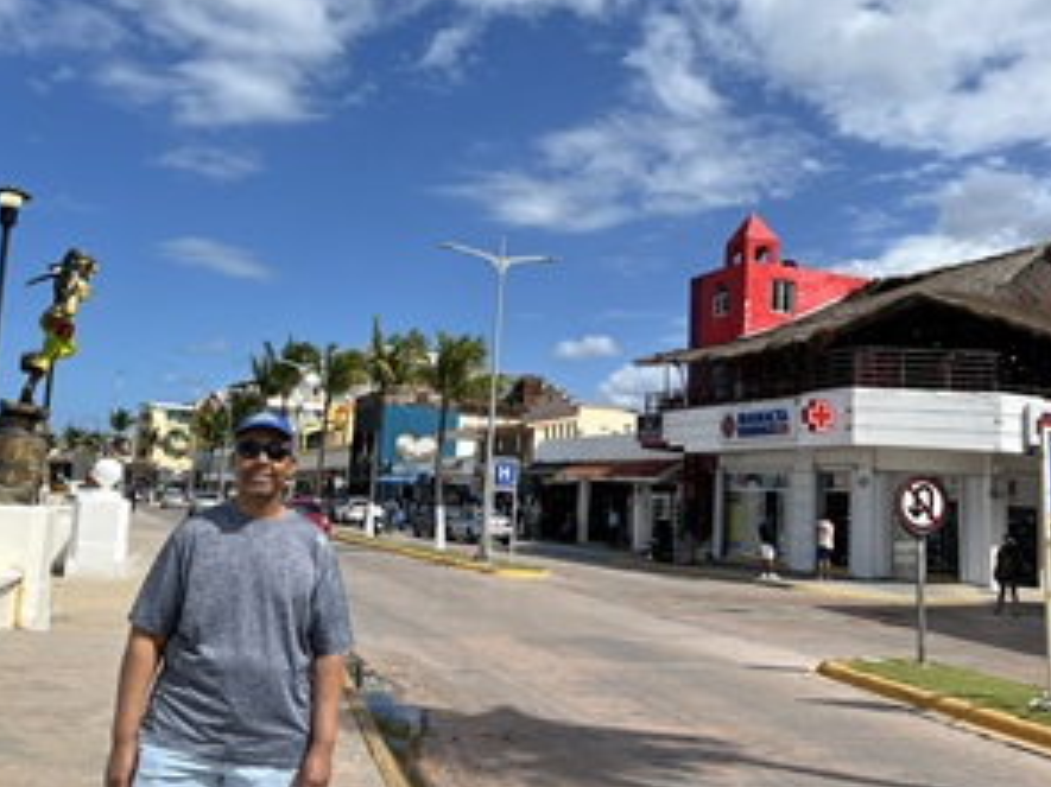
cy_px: 333
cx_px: 460
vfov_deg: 38.5
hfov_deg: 50.0
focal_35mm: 37
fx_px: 1123
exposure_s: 1/6494
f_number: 1.6
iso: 50
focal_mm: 5.1
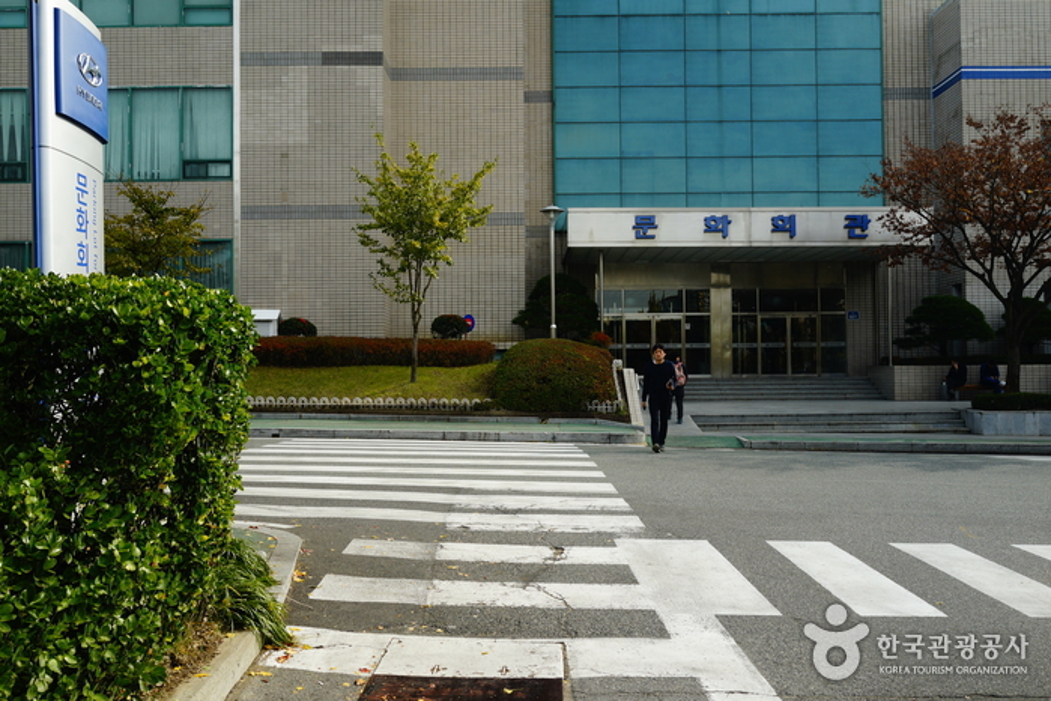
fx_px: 1022
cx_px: 526
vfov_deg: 37.9
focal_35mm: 35
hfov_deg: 54.4
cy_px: 350
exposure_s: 1/125
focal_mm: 35
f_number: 8
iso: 200
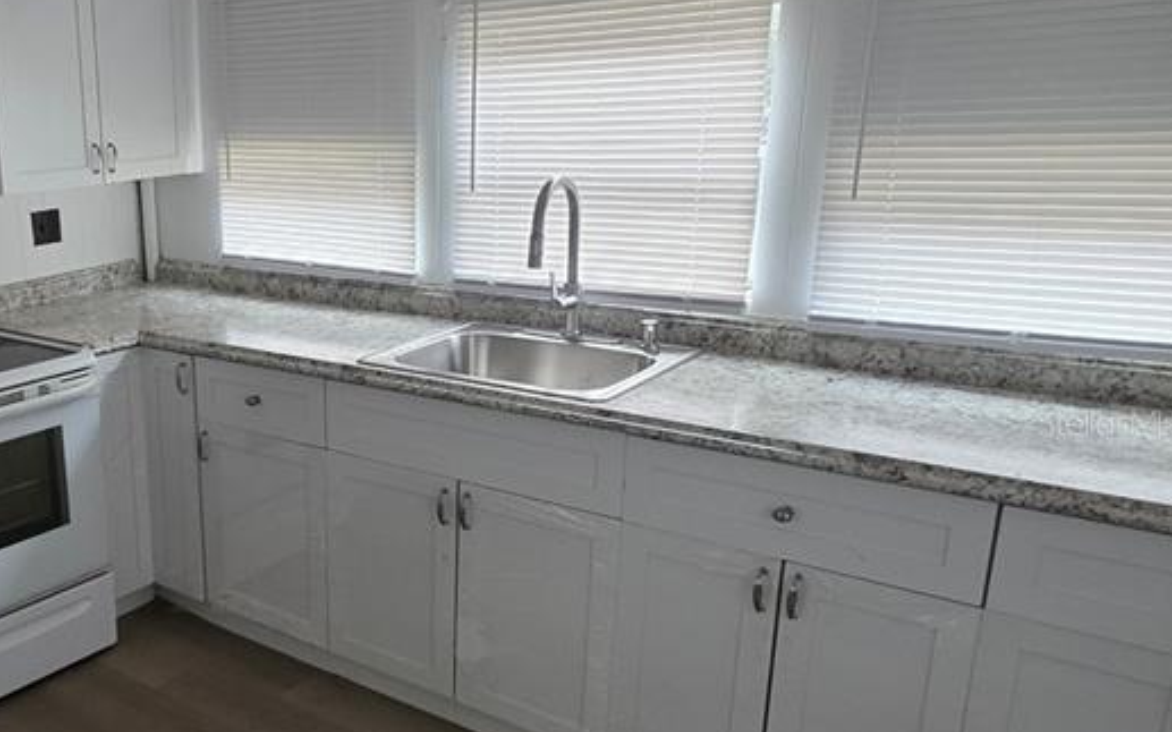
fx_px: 1022
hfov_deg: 54.1
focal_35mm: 32
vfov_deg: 39.3
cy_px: 422
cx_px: 177
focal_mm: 2.2
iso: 250
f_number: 1.9
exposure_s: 1/60
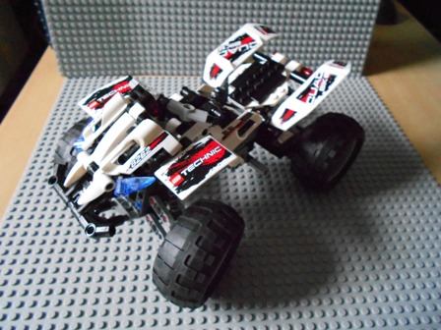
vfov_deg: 53.1
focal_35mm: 26
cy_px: 165
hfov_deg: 67.3
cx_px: 220
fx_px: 331
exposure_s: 1/80
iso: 800
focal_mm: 4.6
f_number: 3.2
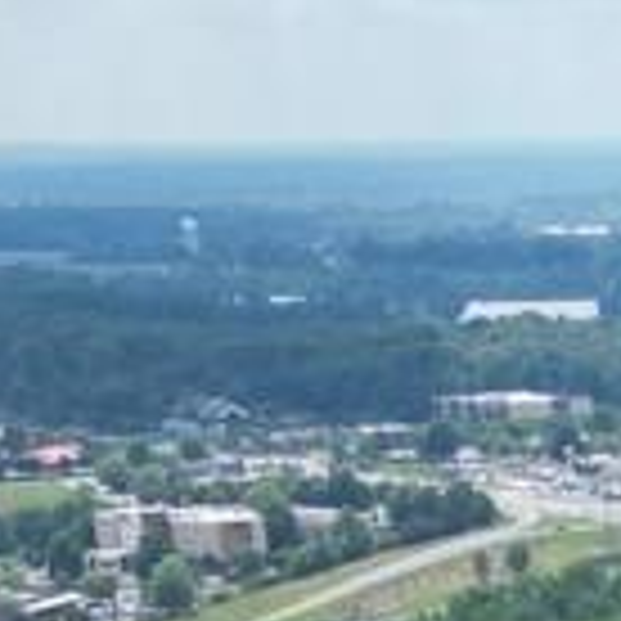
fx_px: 3187
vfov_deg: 9.8
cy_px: 1503
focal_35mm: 157
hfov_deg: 10.4
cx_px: 1170
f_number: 1.7
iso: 140
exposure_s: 1/3200
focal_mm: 6.72
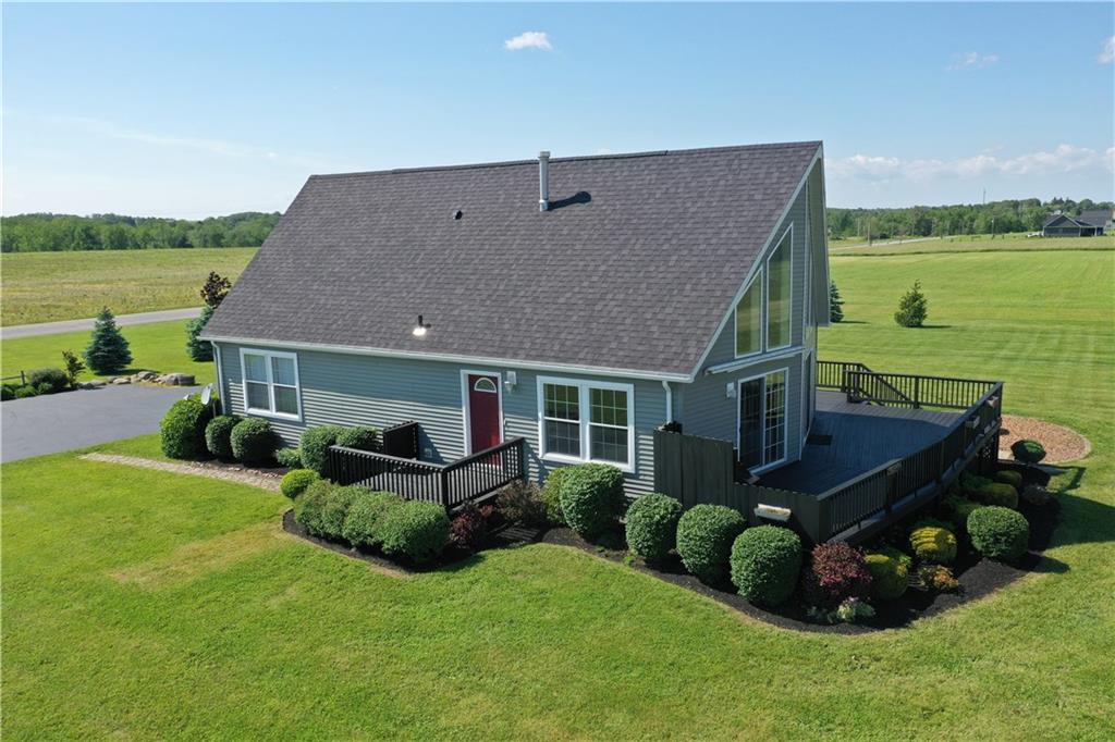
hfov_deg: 65.5
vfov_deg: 46.4
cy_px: 371
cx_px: 558
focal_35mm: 28
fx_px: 867
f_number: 5.6
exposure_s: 1/400
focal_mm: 10.26
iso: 100
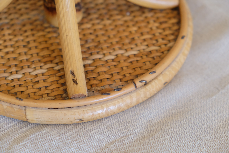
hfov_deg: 24.5
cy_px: 76
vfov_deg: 16.5
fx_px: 528
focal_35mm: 83
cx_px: 114
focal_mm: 55
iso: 800
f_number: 4
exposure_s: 1/80
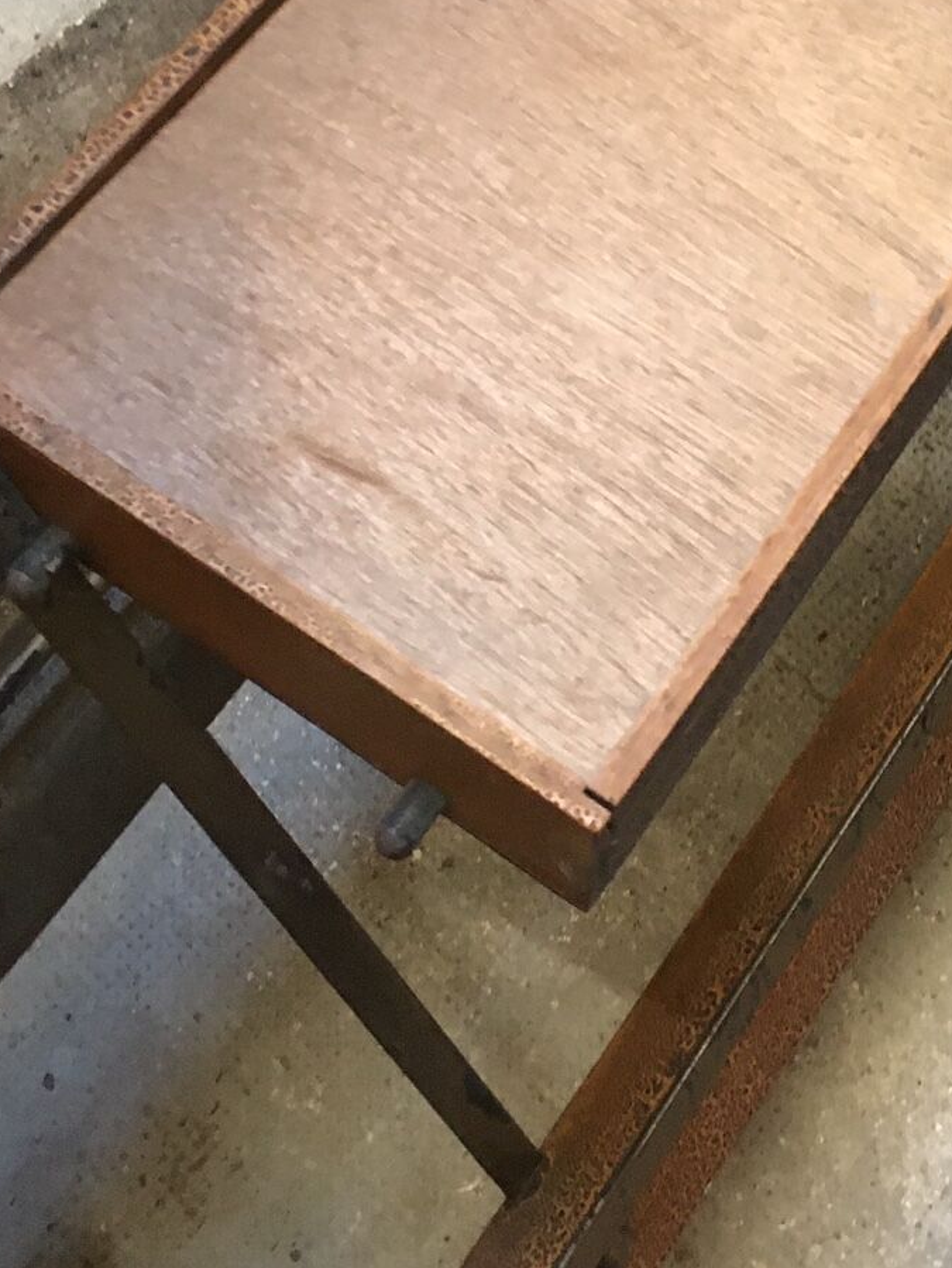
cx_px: 673
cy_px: 164
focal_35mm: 65
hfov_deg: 22.5
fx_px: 2382
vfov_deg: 28.8
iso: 400
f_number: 2.2
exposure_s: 1/17
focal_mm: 4.15
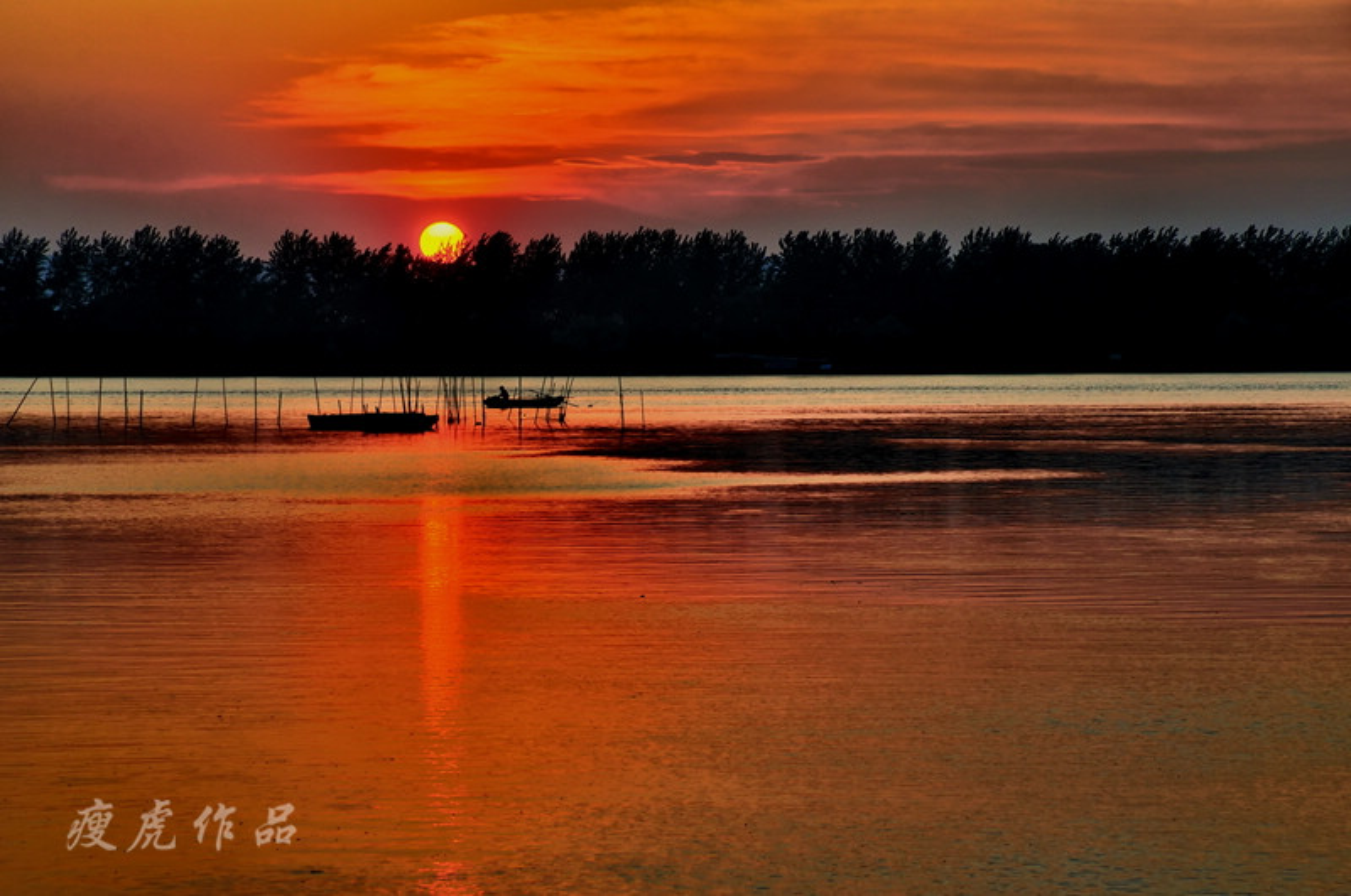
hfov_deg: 16.1
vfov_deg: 10.7
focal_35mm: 128
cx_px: 676
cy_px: 448
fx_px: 4778
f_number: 11
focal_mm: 85
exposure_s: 1/125
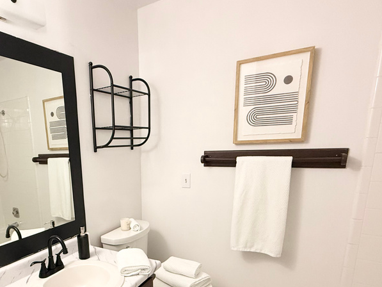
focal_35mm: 24
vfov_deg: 54.8
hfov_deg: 69.7
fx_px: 265
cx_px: 129
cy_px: 207
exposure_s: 1/60
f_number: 2.2
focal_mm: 2.22
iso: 320
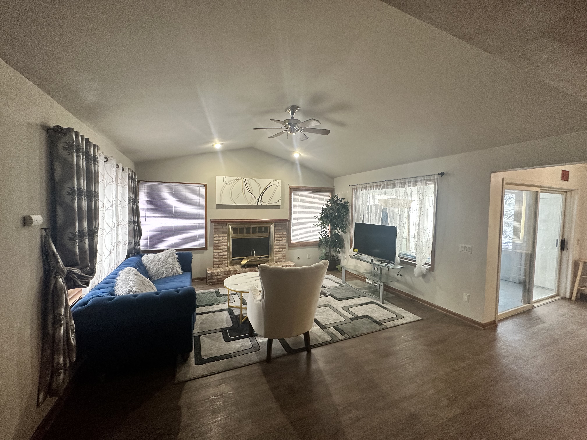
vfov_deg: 85.7
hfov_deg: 102.1
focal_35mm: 14
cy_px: 220
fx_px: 237
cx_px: 294
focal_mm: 2.22
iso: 250
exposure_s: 1/60
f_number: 2.2
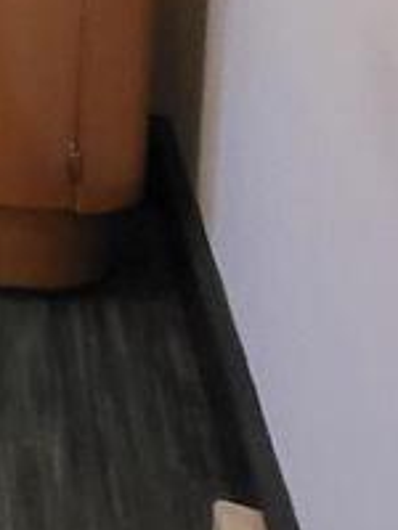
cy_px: -416
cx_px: -1067
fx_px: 1533
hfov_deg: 8.9
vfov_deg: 16.5
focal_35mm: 100
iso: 320
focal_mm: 1.74
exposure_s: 1/40
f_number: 2.2
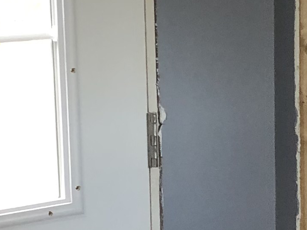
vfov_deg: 9.4
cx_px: 219
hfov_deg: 12.6
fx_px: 1392
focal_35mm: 157
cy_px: 211
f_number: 1.8
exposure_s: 1/17
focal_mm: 3.99
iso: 40
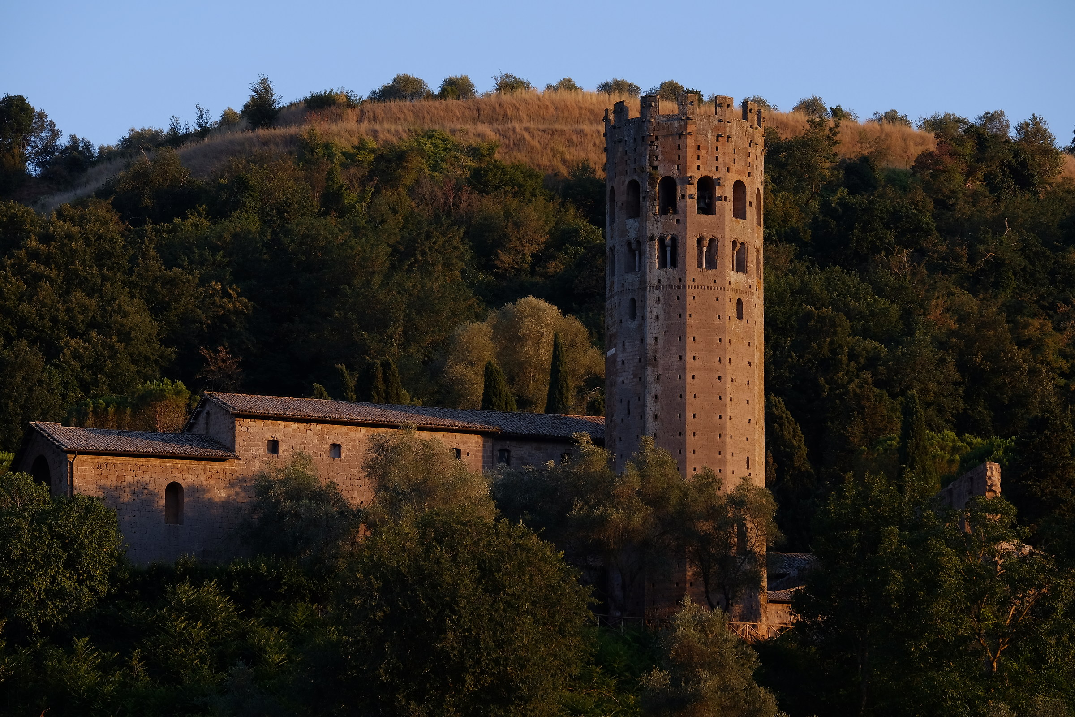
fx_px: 5733
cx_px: 538
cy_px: 358
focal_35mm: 192
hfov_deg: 10.7
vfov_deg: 7.2
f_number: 7.1
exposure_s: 1/160
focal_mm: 128
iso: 250
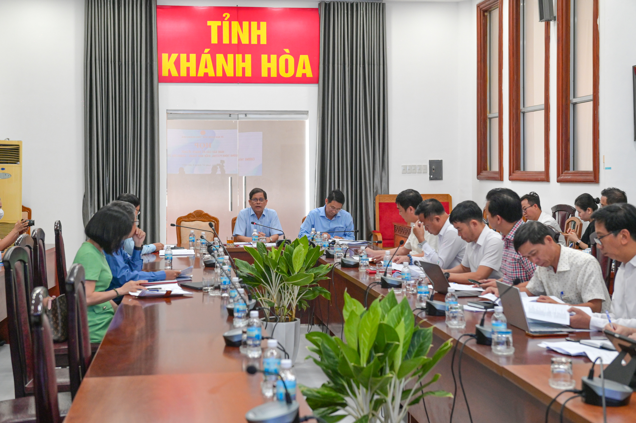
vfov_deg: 24.2
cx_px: 318
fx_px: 989
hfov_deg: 35.7
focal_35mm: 56
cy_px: 212
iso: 2500
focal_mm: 56
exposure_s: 1/400
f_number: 5
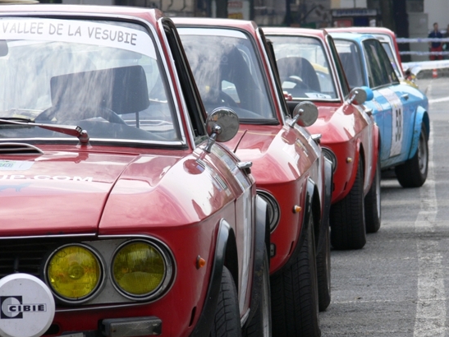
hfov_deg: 5.1
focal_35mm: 385
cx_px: 213
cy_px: 178
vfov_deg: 3.9
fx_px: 4993
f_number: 6.3
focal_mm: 74.2
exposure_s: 1/160
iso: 80
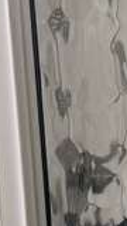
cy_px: 198
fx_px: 1000
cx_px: 436
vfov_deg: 12.8
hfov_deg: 6.4
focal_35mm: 167
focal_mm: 6.76
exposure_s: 1/120
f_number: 1.78
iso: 125
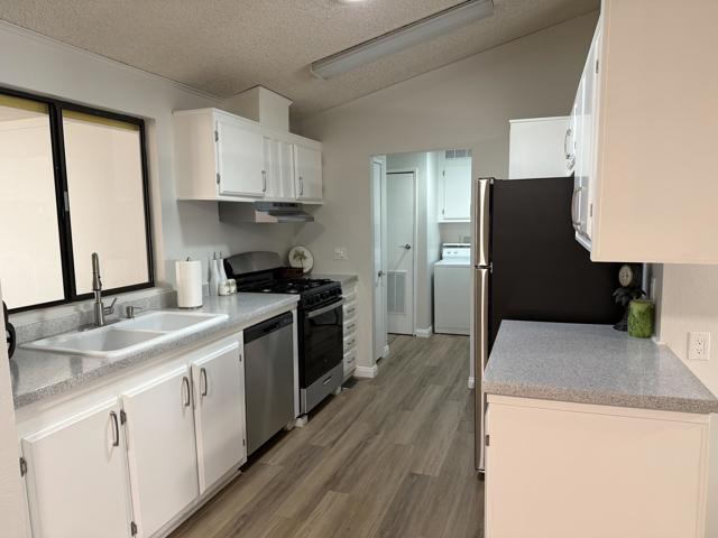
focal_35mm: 24
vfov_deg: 56.8
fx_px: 498
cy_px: 269
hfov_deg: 71.6
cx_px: 359
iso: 250
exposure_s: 1/60
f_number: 1.78
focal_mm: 6.76
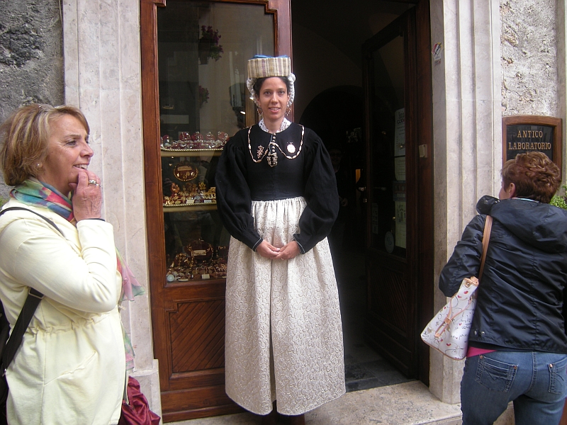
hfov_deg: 63.4
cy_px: 212
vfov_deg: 49.7
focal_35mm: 28
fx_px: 459
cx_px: 284
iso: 64
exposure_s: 1/115
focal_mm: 4.7
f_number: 2.8
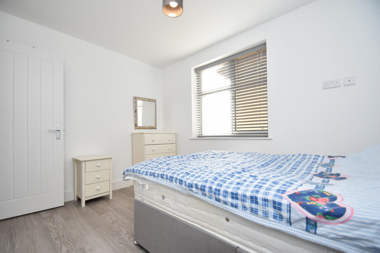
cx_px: 190
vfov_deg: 77.3
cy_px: 126
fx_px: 158
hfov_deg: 100.4
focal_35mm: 15
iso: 450
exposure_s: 1/250
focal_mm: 10
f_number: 3.5
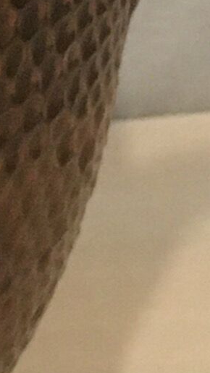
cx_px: -327
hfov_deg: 4.8
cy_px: -132
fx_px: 2447
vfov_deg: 8.6
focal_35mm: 247
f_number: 2.2
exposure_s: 1/17
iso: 250
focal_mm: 4.15
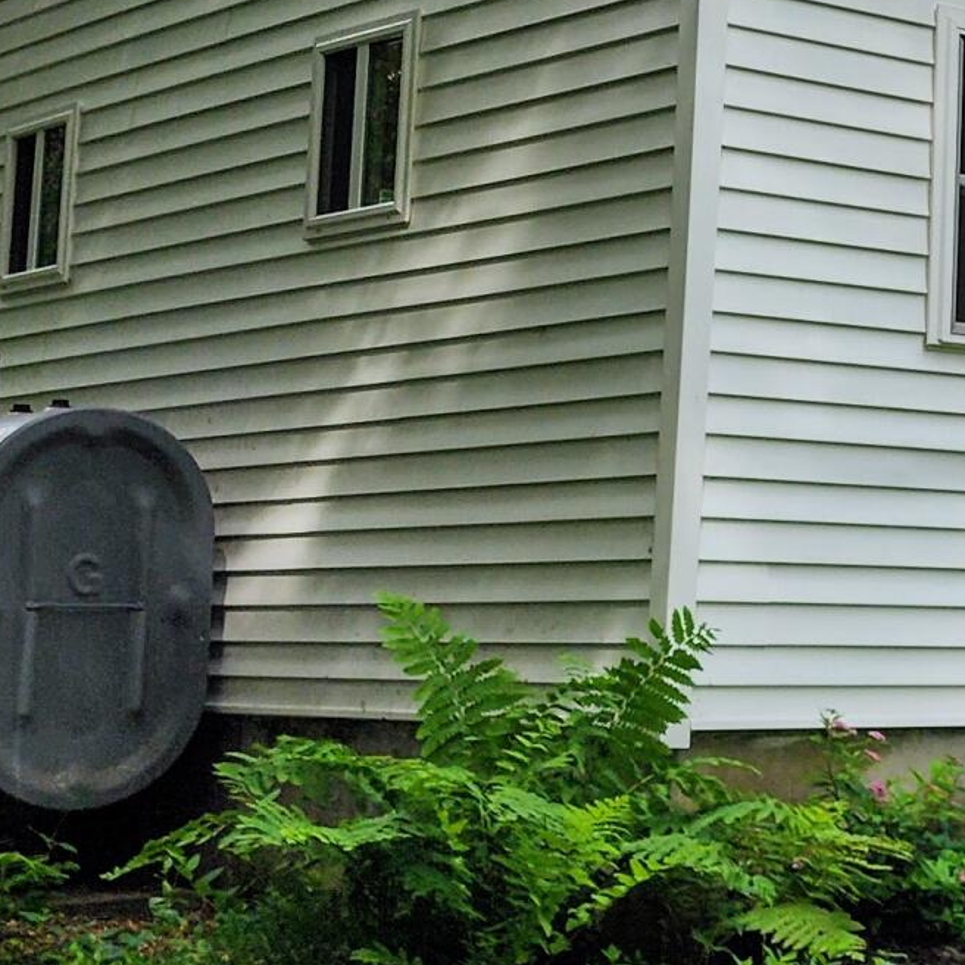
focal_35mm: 93
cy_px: 246
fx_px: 2933
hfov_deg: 17.1
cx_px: 1393
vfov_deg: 18.6
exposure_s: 1/439
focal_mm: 6.4
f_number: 1.8
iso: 12
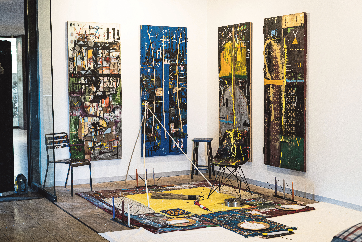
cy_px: 121
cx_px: 181
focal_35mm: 50
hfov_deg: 39.6
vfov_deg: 27.0
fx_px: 503
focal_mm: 50
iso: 800
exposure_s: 1/60
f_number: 3.5
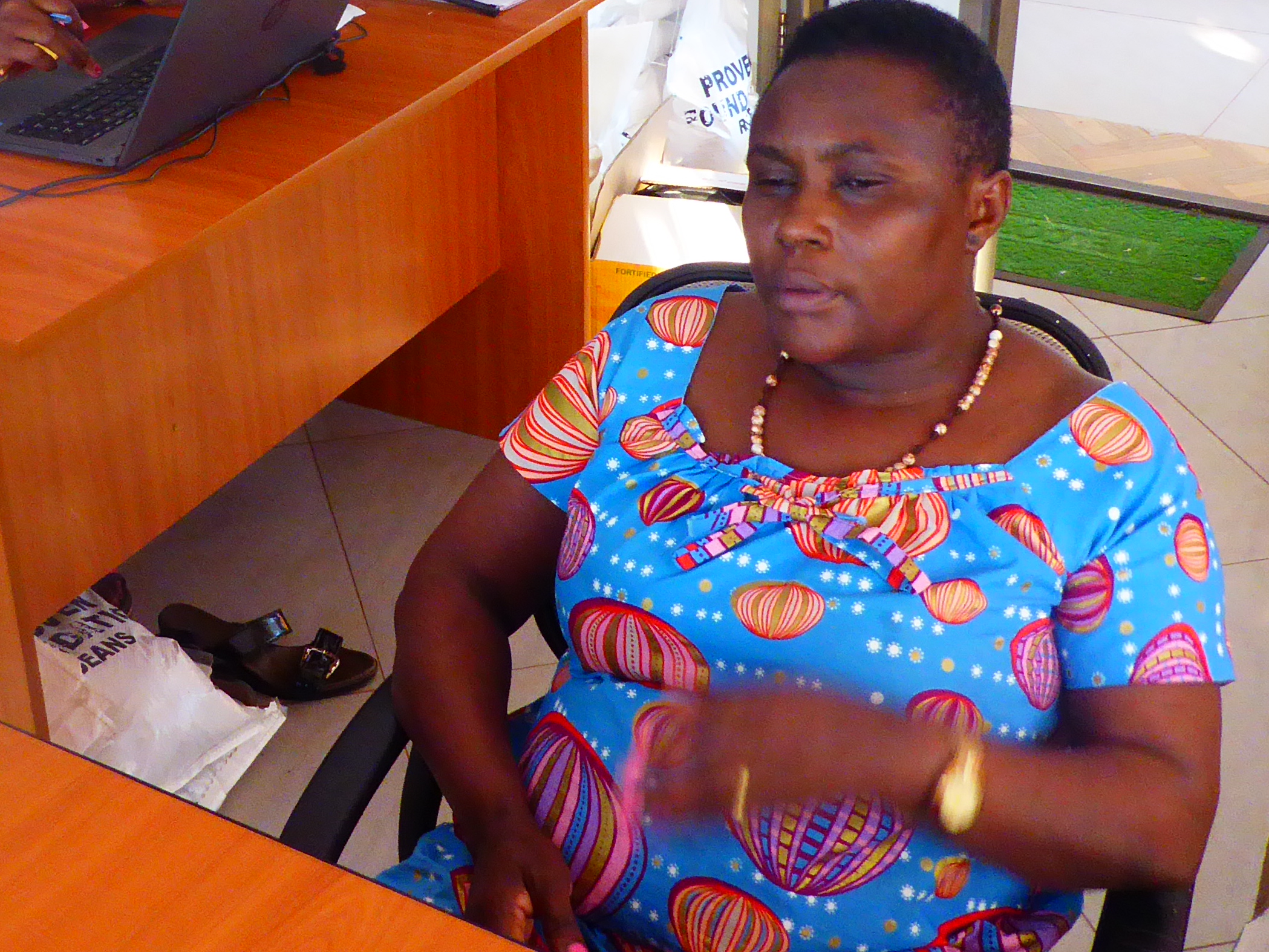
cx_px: 299
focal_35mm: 56
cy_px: 349
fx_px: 2053
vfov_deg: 26.0
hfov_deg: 33.6
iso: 400
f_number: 3.3
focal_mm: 4.3
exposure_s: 1/60
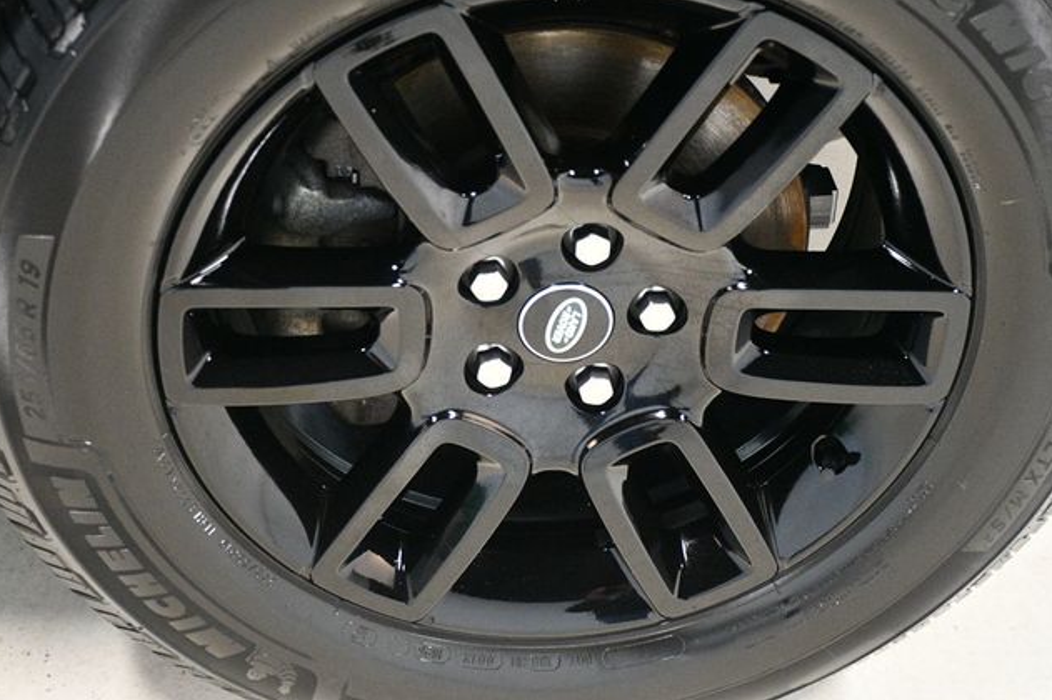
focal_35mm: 68
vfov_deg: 20.0
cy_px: 348
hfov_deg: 29.7
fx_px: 1986
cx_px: 525
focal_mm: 45
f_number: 4.5
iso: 5600
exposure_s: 1/60
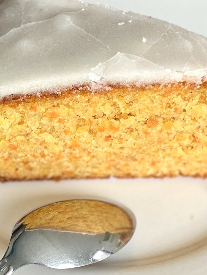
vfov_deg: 33.4
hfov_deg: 25.6
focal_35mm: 57
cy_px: 84
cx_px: 125
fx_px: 454
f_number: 1.6
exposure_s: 1/121
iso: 80
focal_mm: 5.1
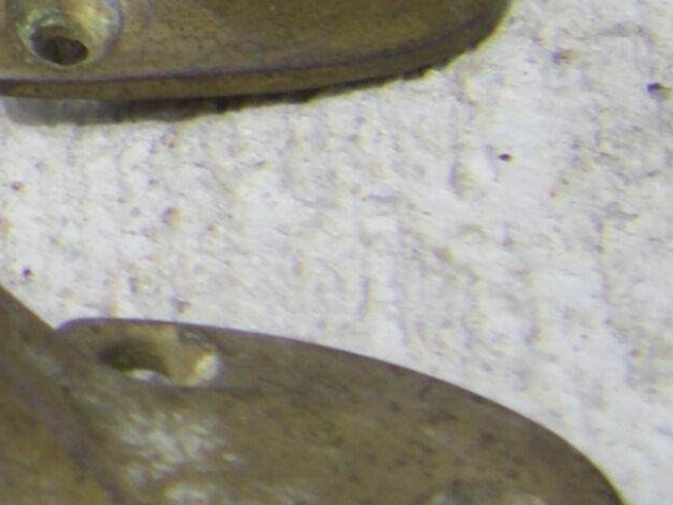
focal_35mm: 196
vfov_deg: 7.5
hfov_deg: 9.4
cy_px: -166
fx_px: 3811
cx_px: -728
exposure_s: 1/200
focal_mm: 6.3
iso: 64
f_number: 7
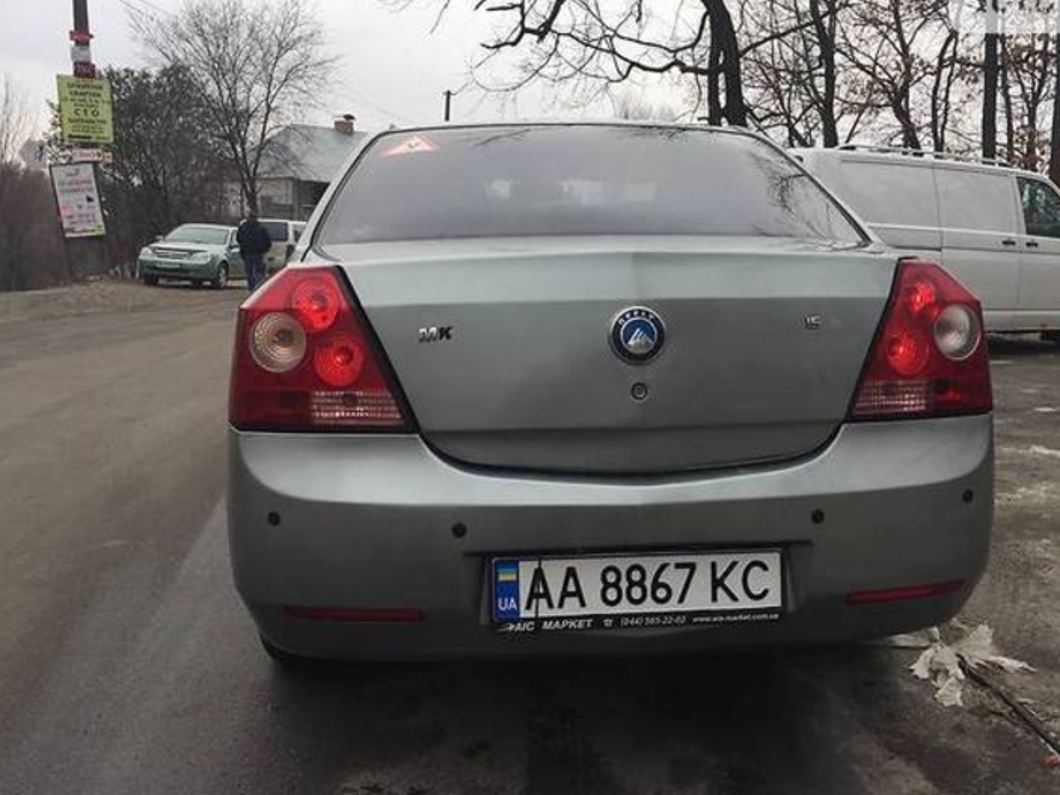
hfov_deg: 55.3
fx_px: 1010
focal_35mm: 33
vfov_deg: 42.9
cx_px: 585
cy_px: 403
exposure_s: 1/488
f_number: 2.2
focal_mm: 4.2
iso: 32
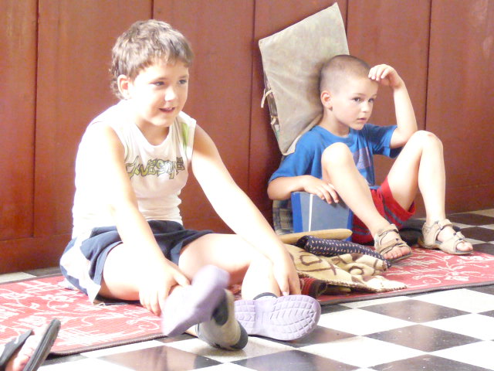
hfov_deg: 16.6
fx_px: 1698
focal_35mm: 119
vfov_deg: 12.5
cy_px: 186
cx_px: 247
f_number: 3.4
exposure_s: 1/30
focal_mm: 11.9
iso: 800
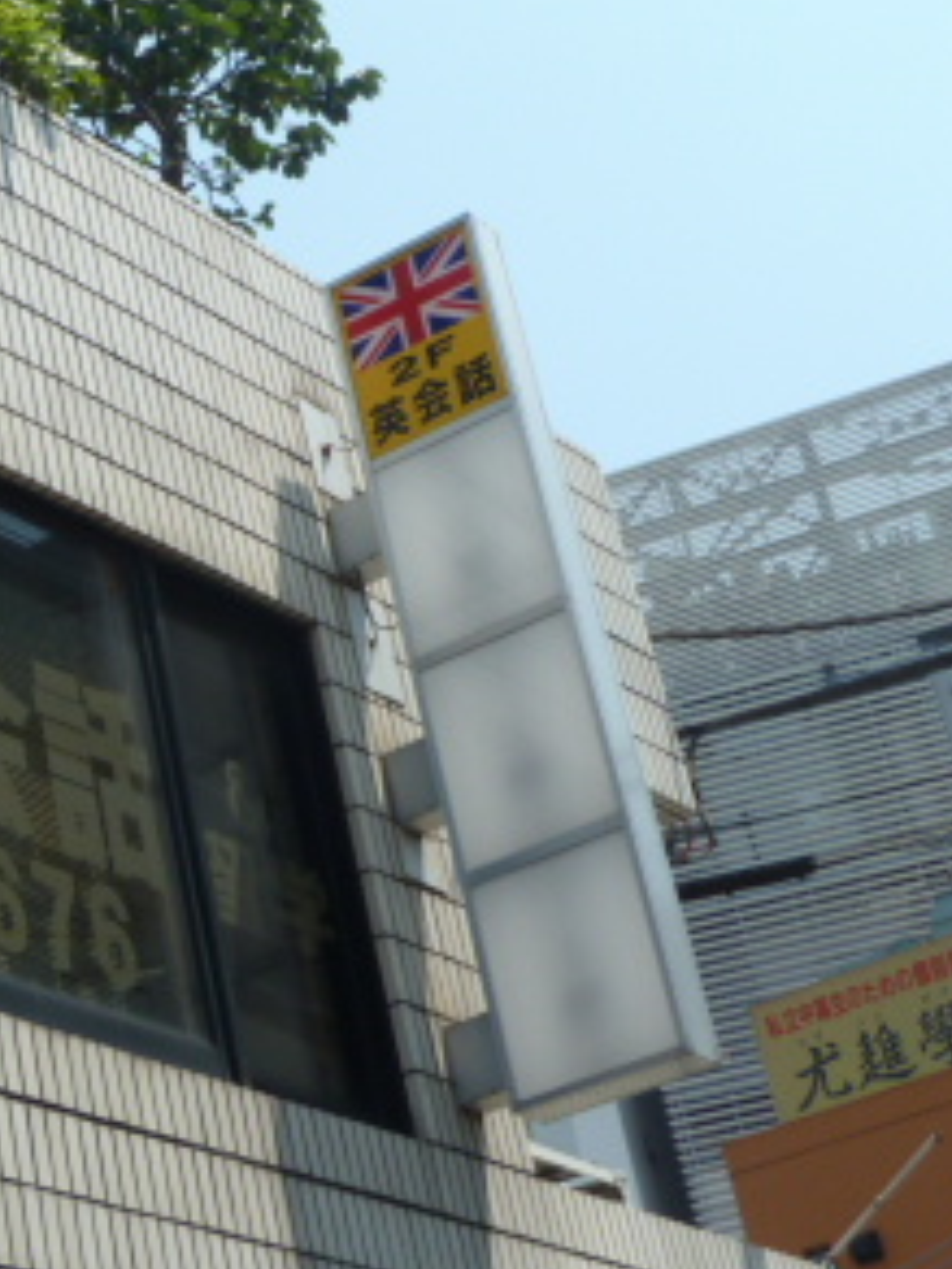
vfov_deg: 24.0
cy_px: 443
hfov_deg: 17.4
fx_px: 2970
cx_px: -170
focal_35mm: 81
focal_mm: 6.1
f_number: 4.5
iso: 80
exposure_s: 1/500
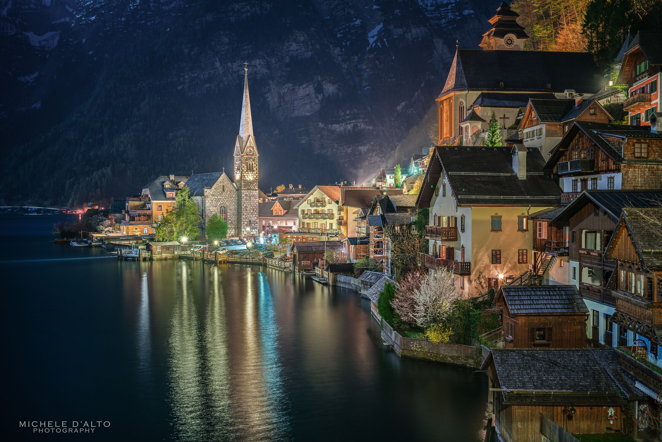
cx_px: 331
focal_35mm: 35
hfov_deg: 54.4
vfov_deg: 37.9
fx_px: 644
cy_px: 221
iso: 100
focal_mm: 35
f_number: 2.8
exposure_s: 120
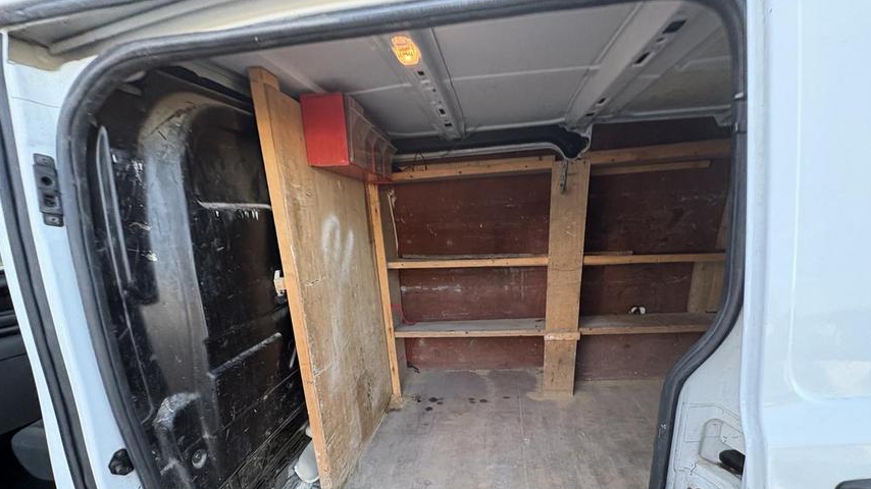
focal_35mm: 16
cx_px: 454
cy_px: 336
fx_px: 369
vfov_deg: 64.8
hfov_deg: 99.3
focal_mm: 2.22
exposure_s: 1/68
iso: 250
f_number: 2.2
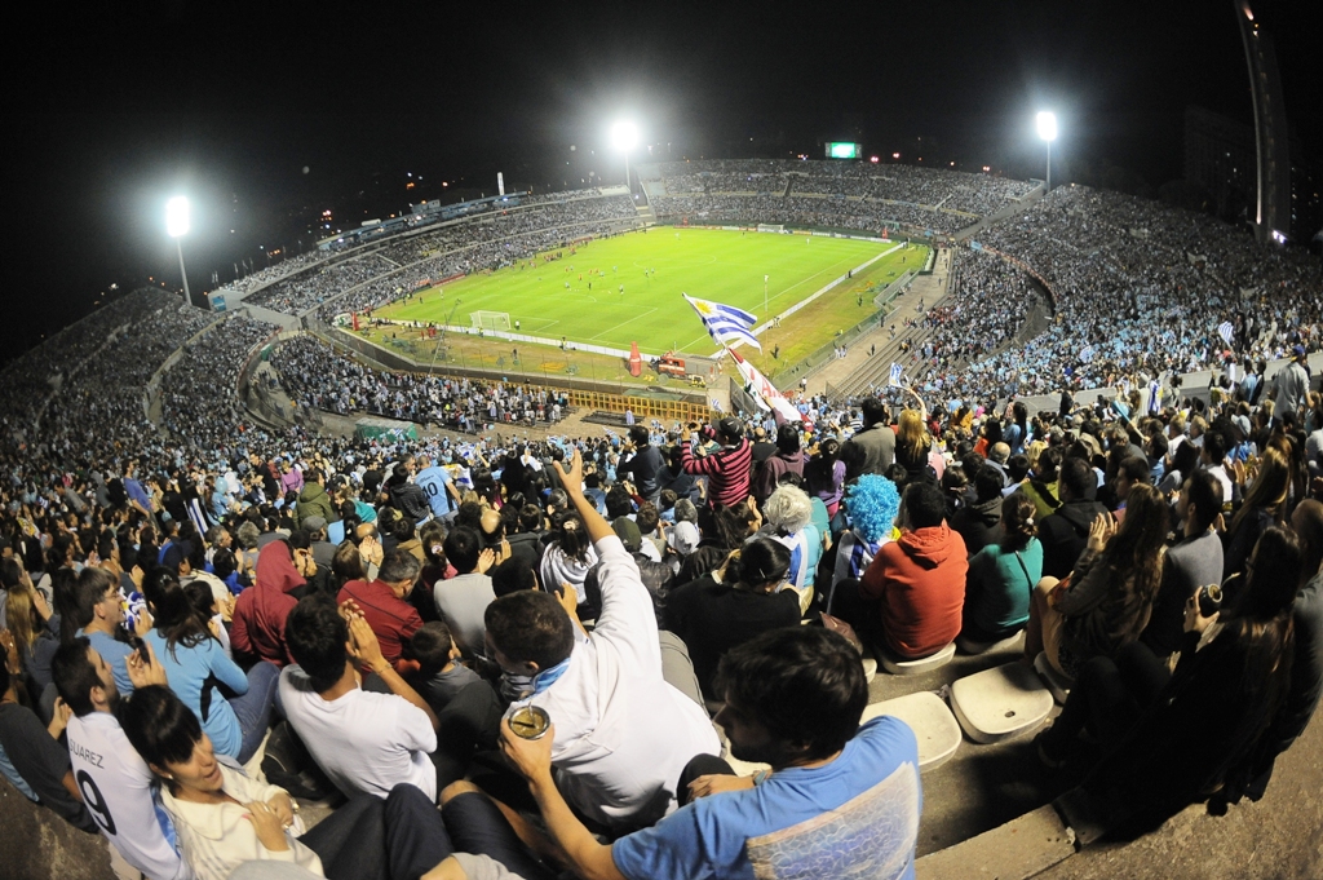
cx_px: 662
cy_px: 440
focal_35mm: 16
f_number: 3.5
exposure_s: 1/400
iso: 2500
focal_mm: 16
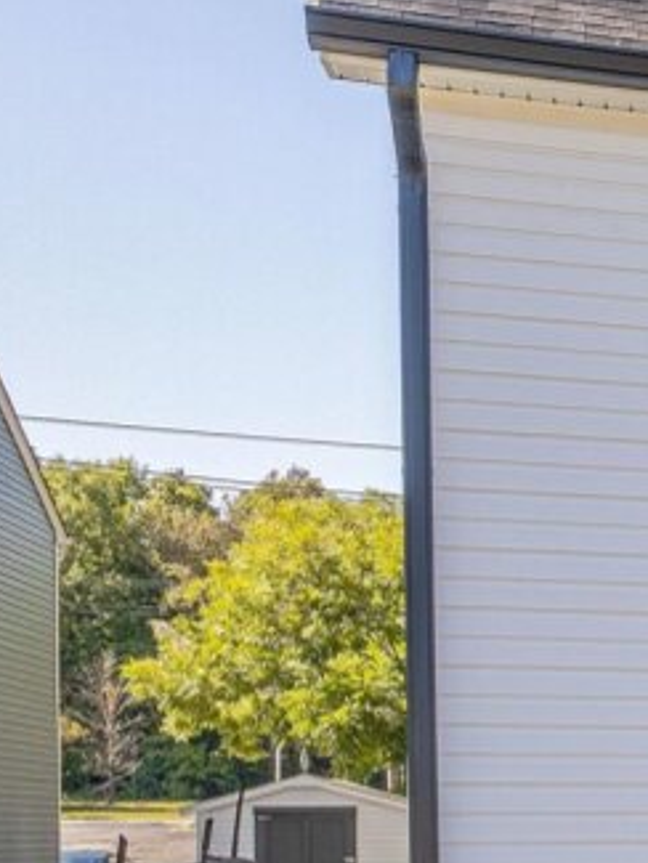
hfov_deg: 13.8
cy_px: 840
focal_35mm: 78
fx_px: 1946
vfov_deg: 24.0
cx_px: 1532
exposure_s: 1/2000
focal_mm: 8.38
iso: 110
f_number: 2.8
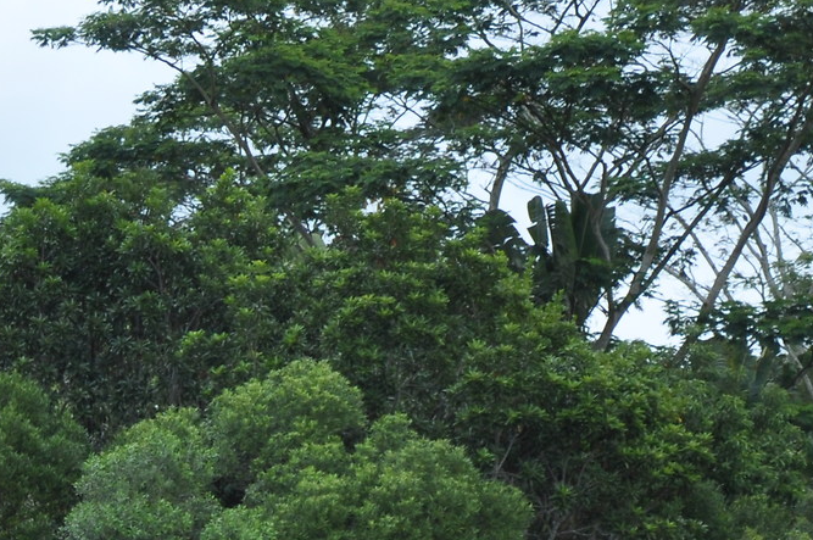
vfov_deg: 6.2
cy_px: 926
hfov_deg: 9.2
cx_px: -559
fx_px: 4872
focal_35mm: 216
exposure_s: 1/125
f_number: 4.5
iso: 200
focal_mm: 40
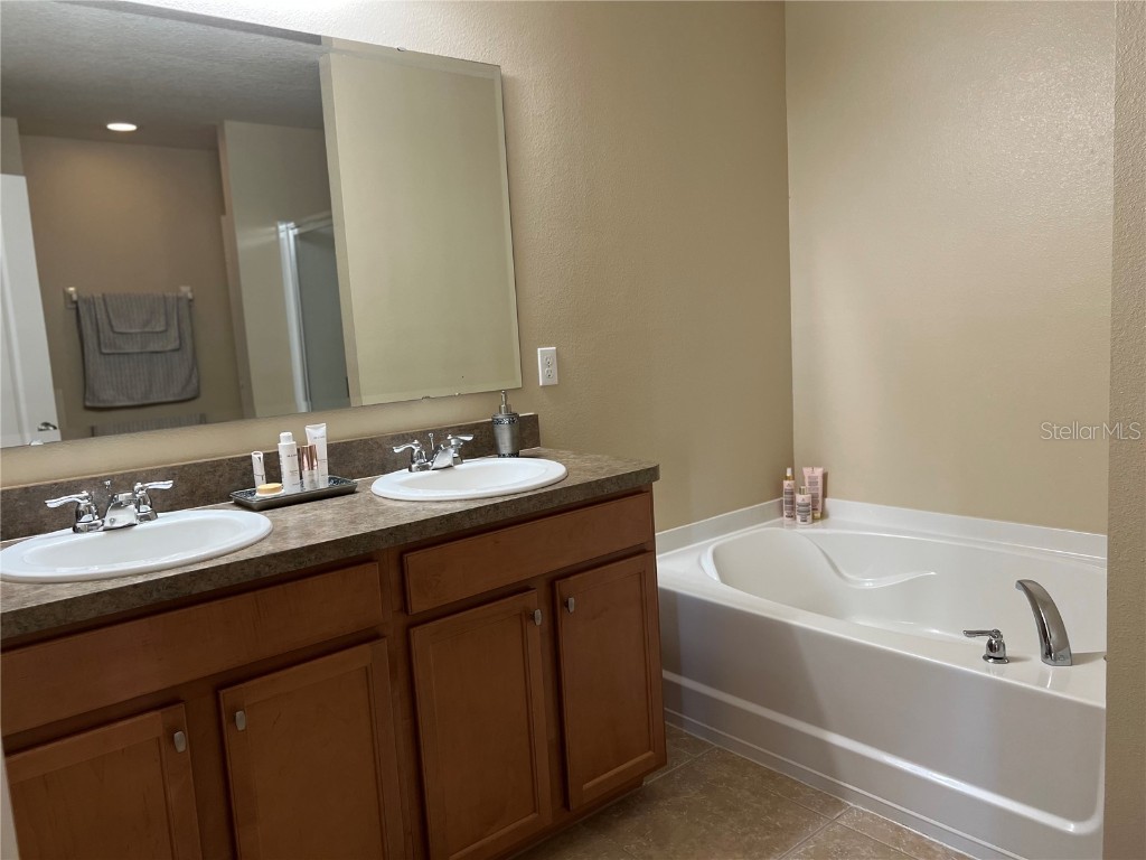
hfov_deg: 67.3
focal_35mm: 26
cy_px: 430
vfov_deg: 53.1
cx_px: 573
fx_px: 861
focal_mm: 5.7
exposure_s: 1/60
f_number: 1.5
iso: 125
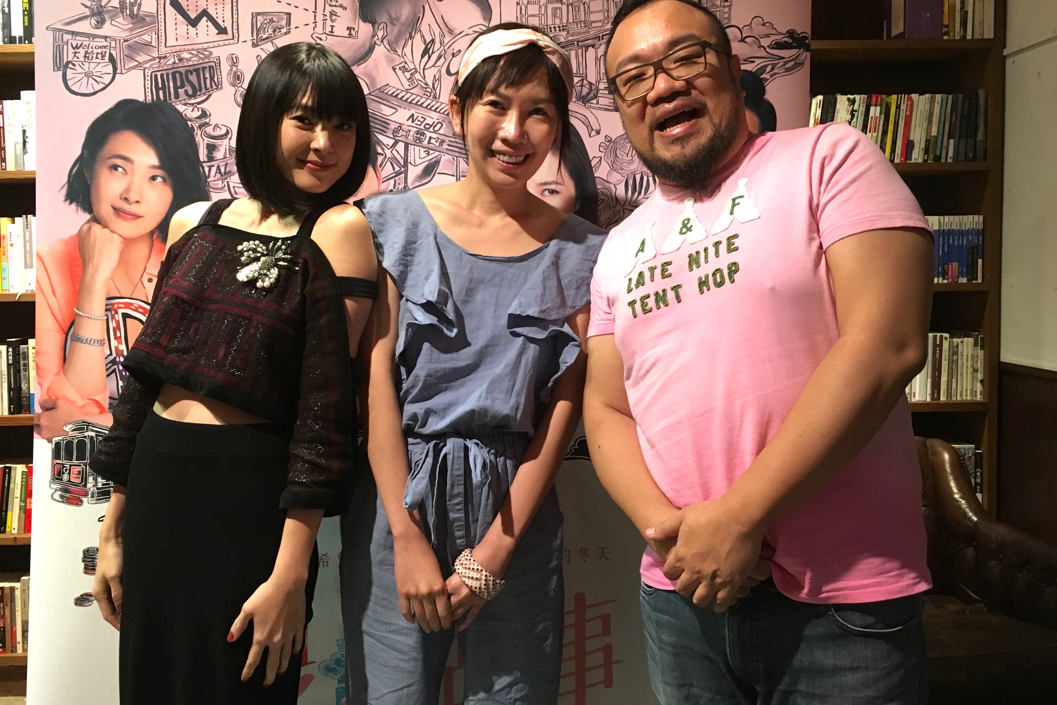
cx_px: 490
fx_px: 969
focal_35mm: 33
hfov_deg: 57.2
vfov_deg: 39.9
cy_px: 311
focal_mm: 4.15
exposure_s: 1/30
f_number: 2.2
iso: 160
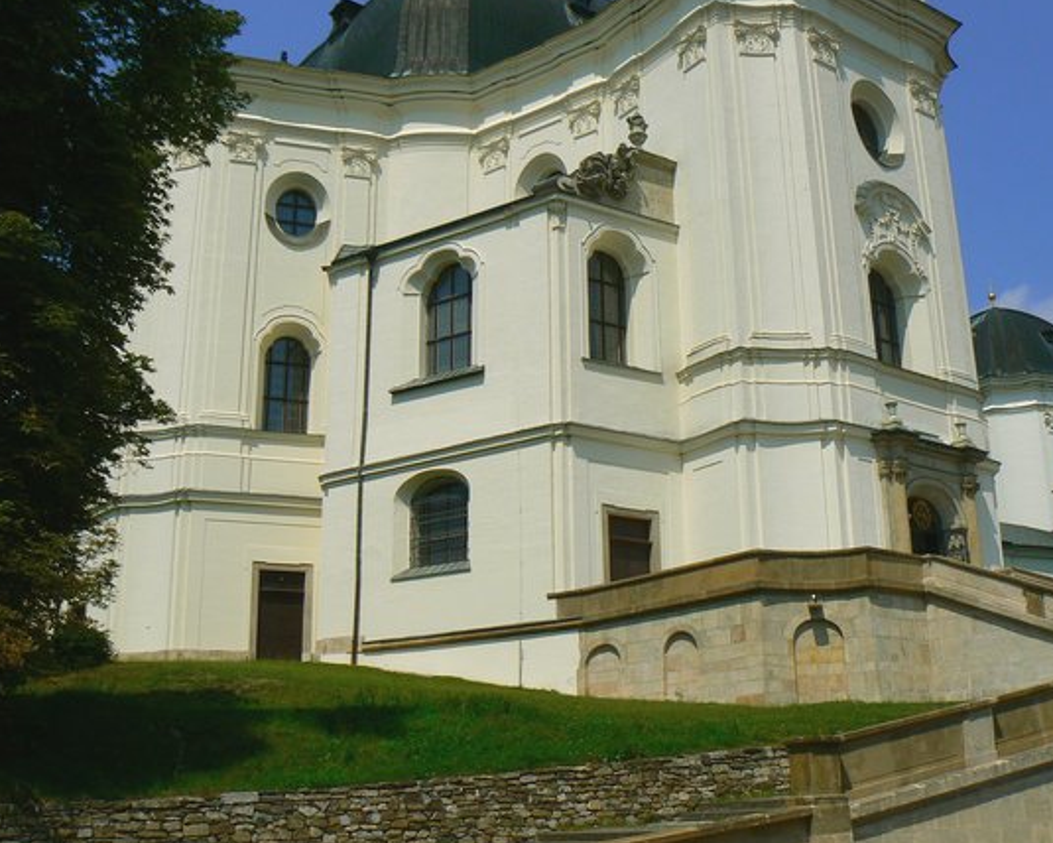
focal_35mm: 42
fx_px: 1309
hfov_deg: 43.7
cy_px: 388
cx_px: 598
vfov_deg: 35.7
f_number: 8
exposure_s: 1/640
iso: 80
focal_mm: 6
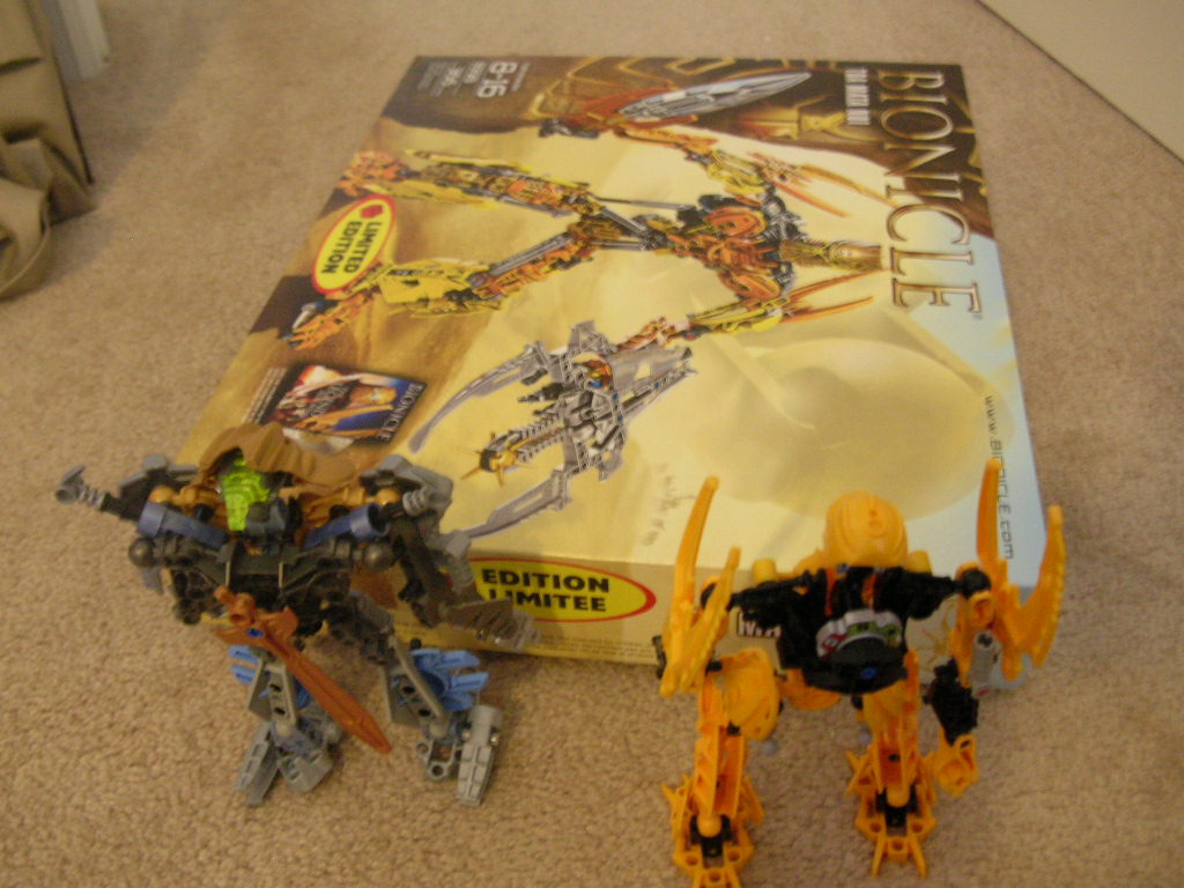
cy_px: 444
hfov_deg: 51.4
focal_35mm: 36
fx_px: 1231
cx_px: 592
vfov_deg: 39.7
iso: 191
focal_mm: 6
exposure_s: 1/3.5
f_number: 2.7
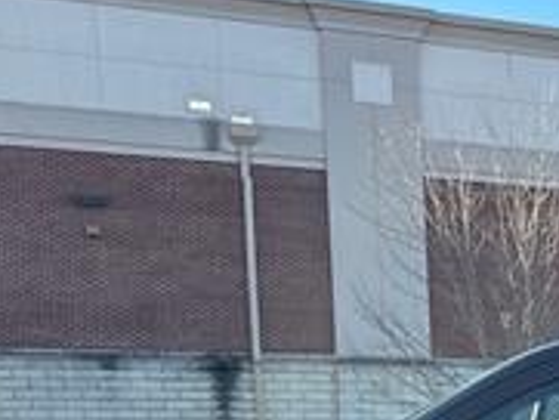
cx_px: 775
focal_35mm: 85
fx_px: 1374
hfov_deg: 20.5
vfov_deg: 16.0
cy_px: 621
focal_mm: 6.86
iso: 80
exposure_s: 1/709
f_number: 1.78
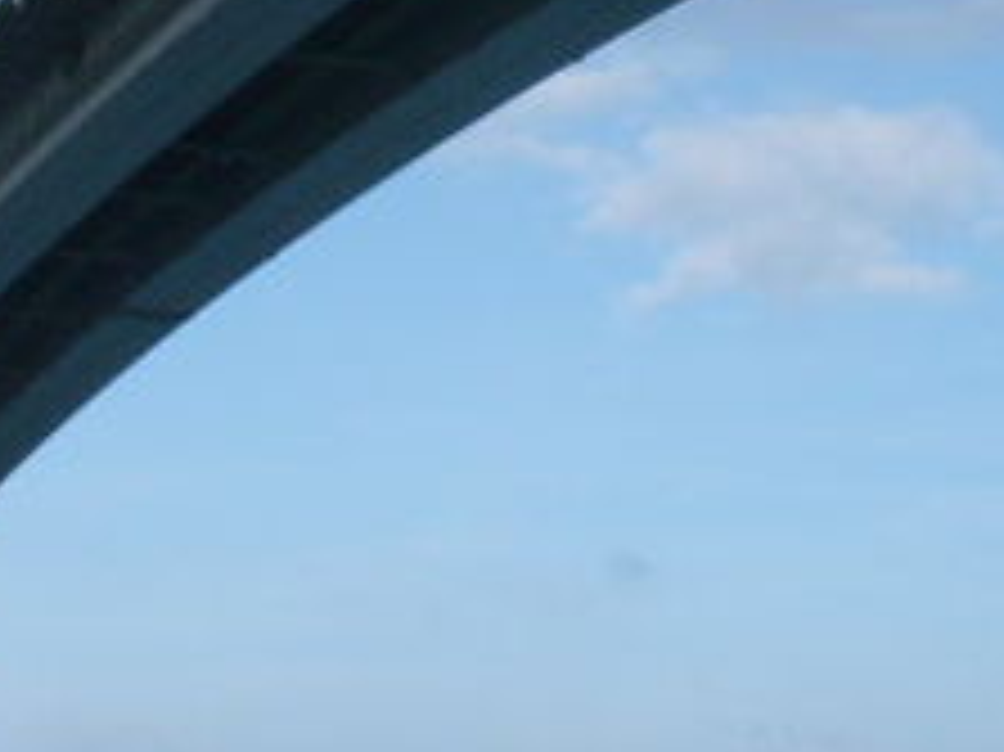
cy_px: 236
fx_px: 3131
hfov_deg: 17.8
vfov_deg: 13.7
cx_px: 32
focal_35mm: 108
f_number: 8
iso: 100
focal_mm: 6.1
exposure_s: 1/200
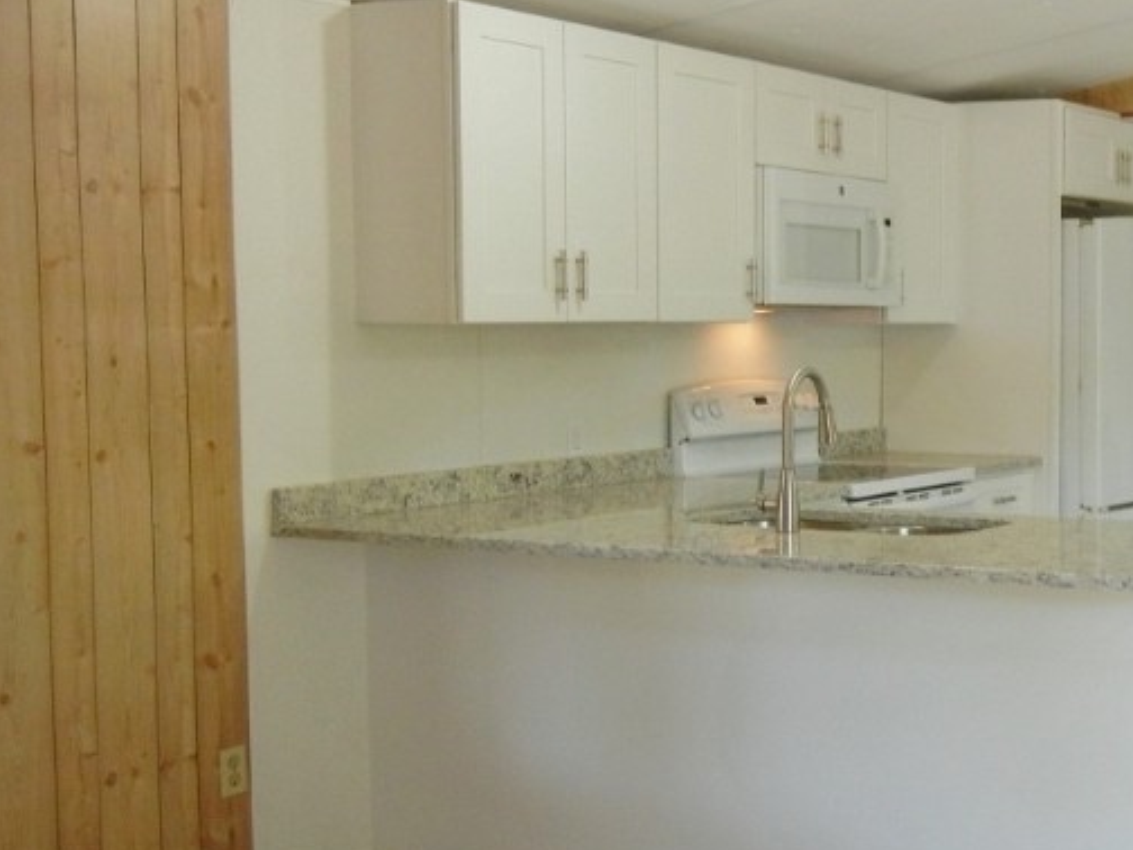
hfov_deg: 29.5
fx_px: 1997
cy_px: 450
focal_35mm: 61
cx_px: 1142
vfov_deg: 24.0
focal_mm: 5.4
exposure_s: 1/43.7
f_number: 3.5
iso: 160
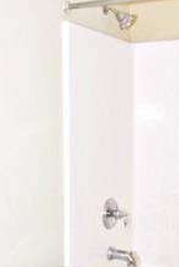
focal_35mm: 53
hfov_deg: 25.5
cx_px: 98
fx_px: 395
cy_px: 117
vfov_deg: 37.4
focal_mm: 10
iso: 800
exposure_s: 1/60
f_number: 4
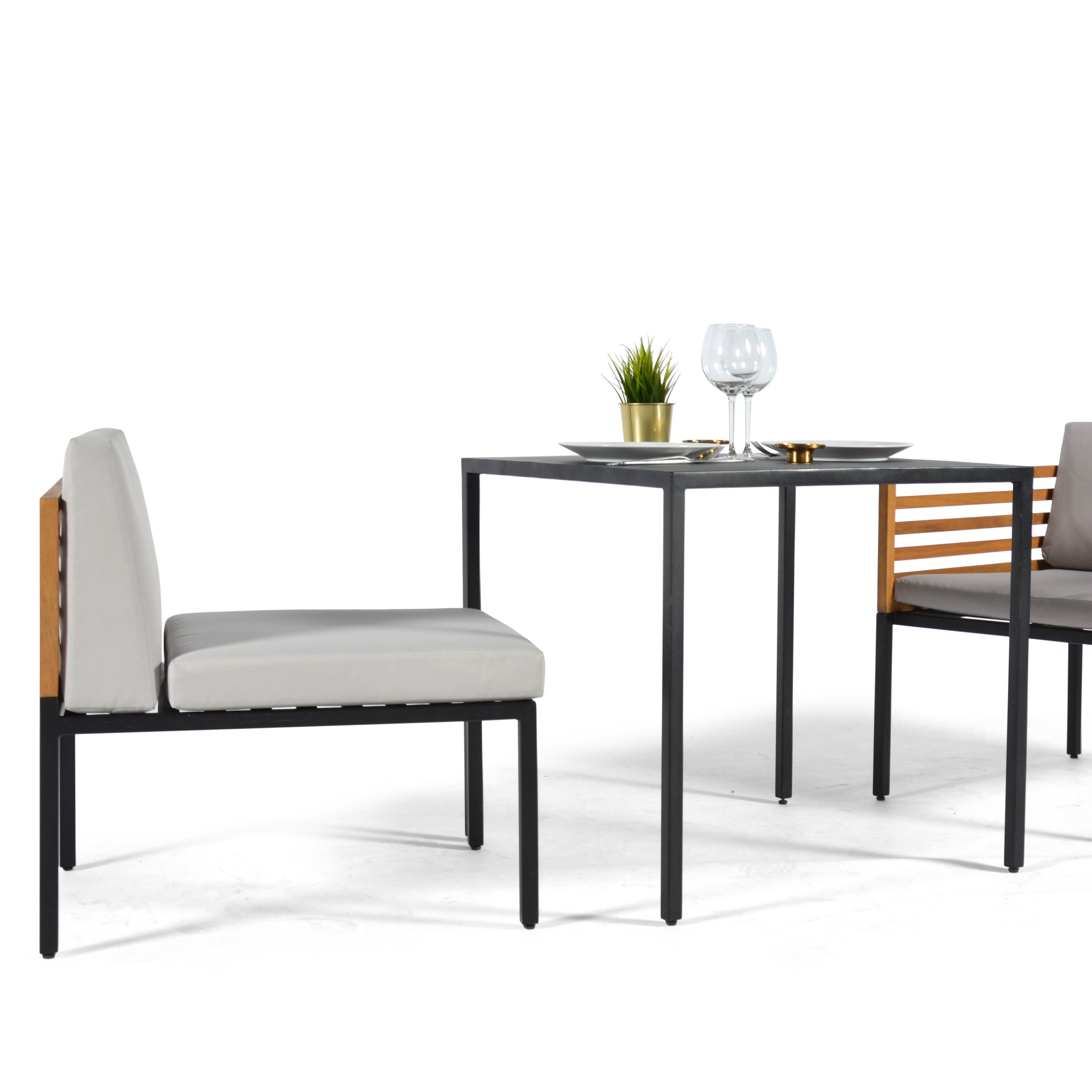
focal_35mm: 57
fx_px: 2034
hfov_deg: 29.9
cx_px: 675
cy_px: 543
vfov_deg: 30.0
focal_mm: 28
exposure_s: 1/125
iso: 200
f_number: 8
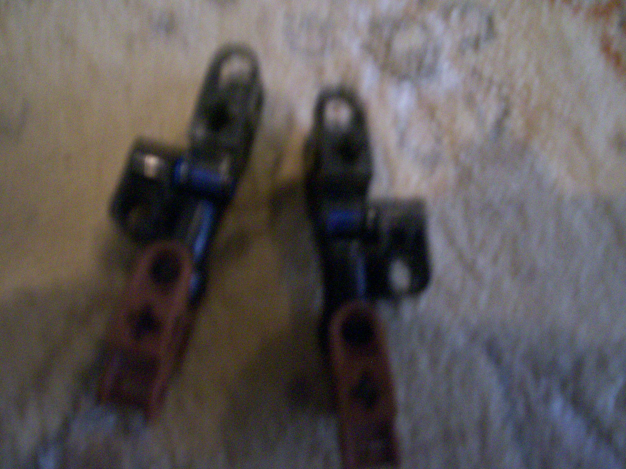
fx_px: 651
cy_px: 234
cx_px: 313
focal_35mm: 36
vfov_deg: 39.7
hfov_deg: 51.4
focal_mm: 5.9
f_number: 4.5
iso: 400
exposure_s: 1/8
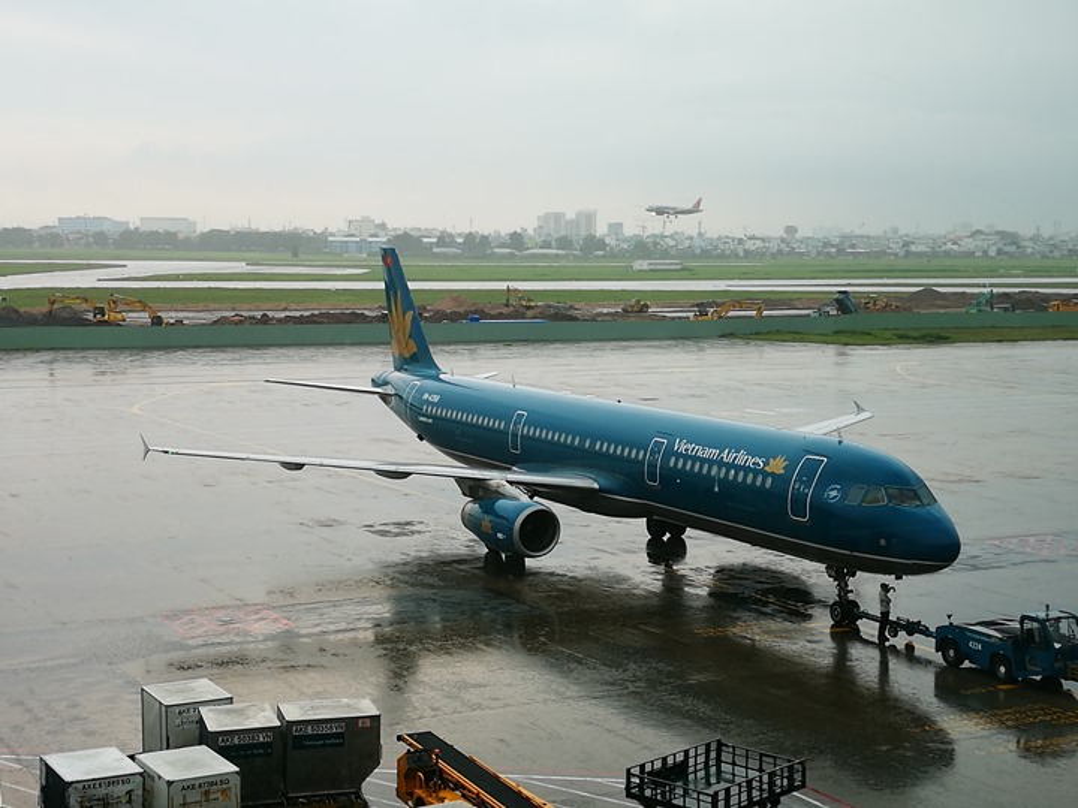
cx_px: 539
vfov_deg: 24.0
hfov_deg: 31.7
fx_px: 1900
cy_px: 404
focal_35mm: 61
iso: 50
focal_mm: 4.5
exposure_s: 1/100
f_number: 2.2
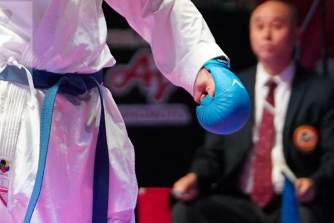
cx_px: -29
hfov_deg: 4.4
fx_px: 4334
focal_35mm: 467
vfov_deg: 2.9
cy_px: -173
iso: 4000
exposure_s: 1/1000
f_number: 2.8
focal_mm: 131
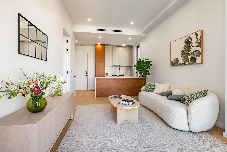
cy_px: 72
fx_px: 101
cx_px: 116
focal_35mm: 16
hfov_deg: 96.7
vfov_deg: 73.7
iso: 100
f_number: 8
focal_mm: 14
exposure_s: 1/160
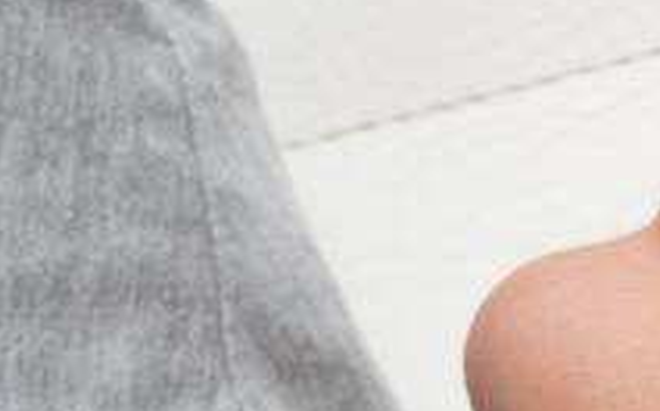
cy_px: 480
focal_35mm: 318
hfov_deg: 6.4
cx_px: 1239
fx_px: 5714
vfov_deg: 4.1
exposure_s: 1/125
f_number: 8
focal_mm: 55
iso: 500
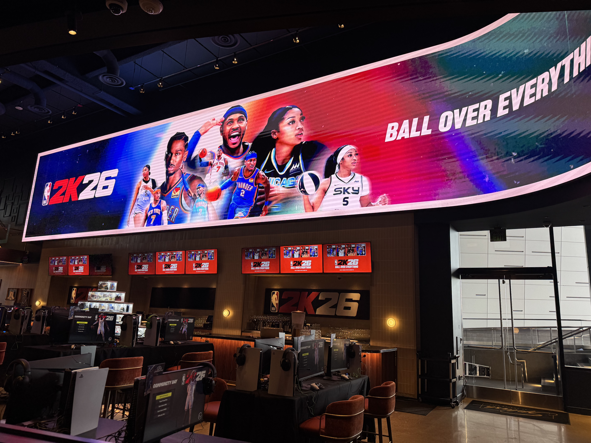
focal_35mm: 24
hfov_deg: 71.6
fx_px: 410
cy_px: 222
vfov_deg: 56.8
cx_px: 296
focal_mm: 6.76
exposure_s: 1/179
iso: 64
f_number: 1.78
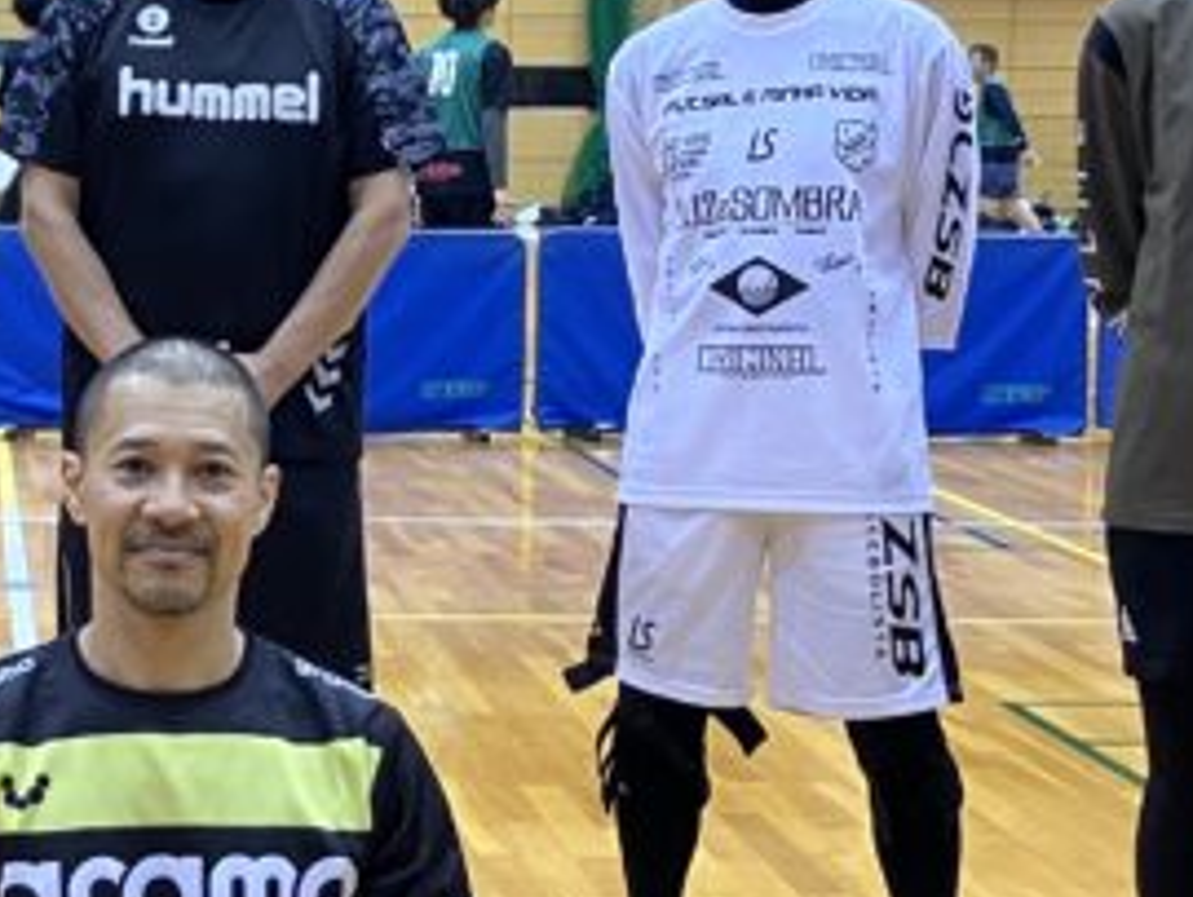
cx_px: 194
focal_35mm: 106
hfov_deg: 18.3
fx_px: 3656
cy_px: 358
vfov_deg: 14.0
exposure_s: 1/60
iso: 100
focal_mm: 3.99
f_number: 1.8
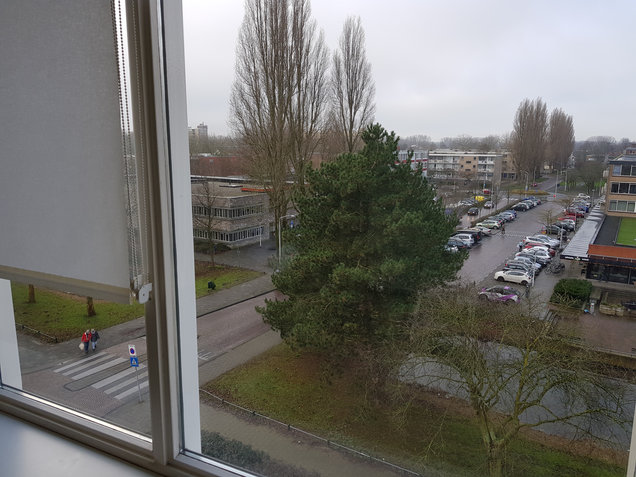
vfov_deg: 53.1
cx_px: 318
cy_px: 238
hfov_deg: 67.3
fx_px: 478
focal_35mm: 26
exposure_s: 1/301
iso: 40
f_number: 1.7
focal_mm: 4.2
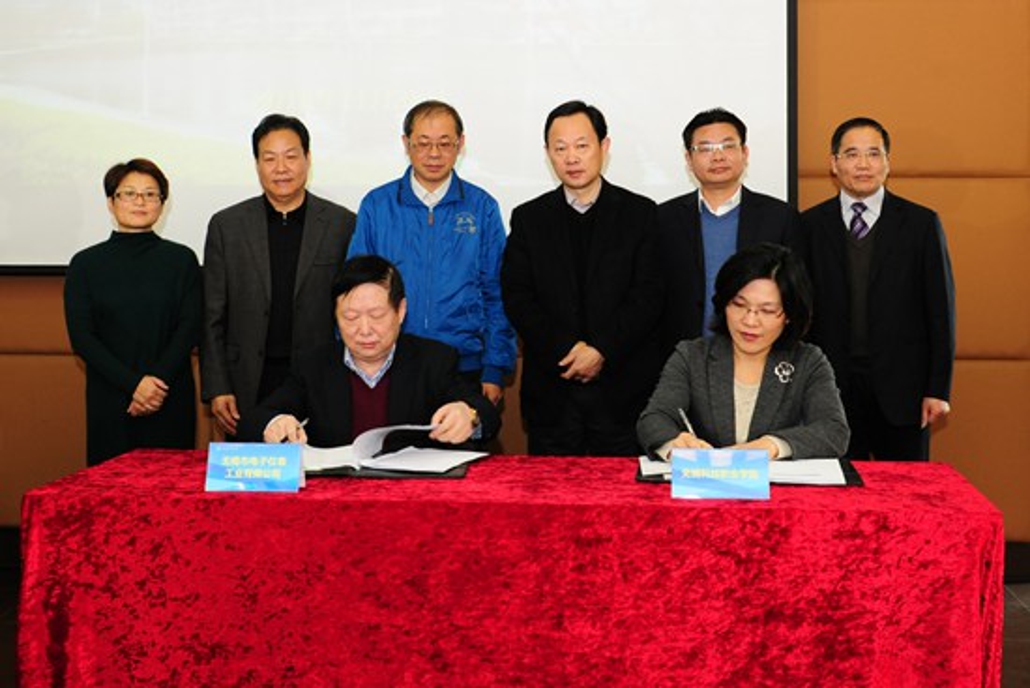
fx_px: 801
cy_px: 344
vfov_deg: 46.4
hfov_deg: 65.5
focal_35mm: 28
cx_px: 515
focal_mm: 28
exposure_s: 1/50
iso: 1000
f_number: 6.3
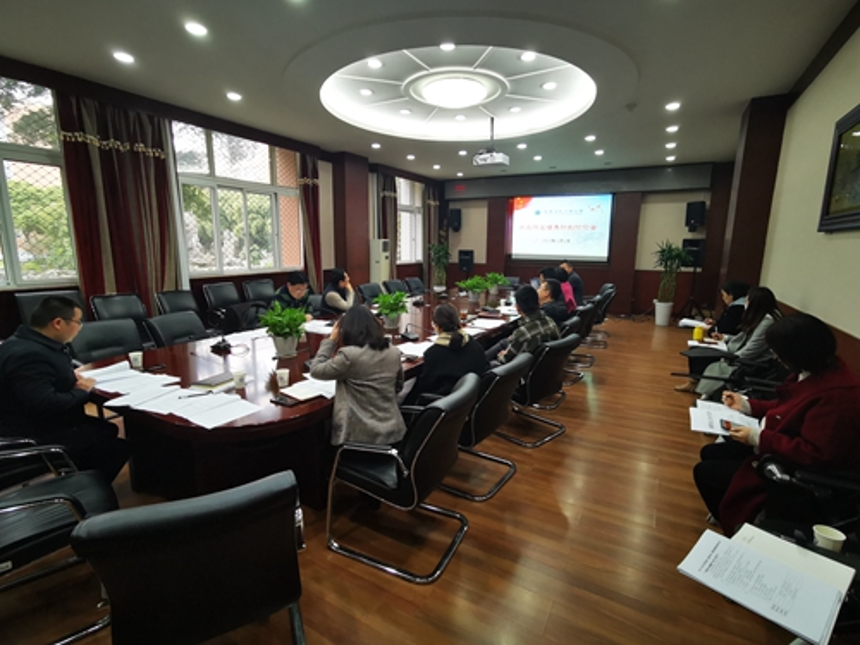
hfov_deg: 91.0
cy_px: 322
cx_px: 430
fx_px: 422
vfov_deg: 74.7
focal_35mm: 17
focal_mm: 2.26
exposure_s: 1/50
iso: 200
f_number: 2.2
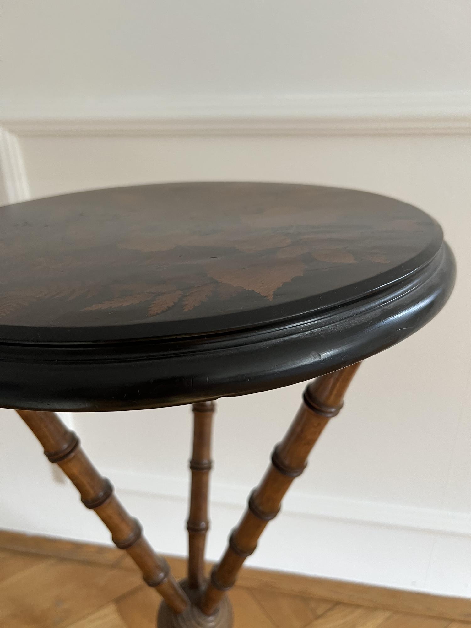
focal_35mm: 26
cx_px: 236
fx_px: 472
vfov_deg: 67.3
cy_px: 314
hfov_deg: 53.1
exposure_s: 1/75
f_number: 1.5
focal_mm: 5.7
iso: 125
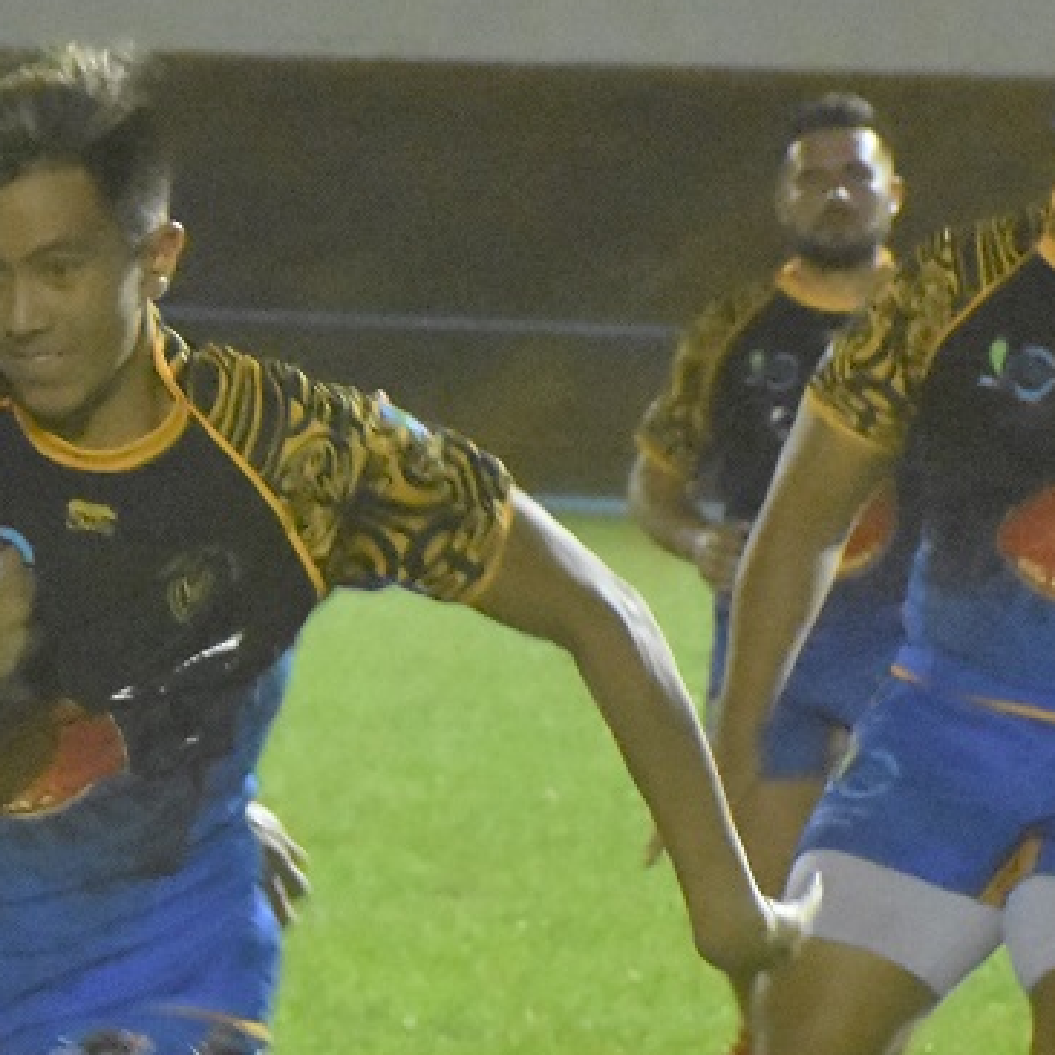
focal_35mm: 392
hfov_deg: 4.5
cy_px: 948
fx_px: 13508
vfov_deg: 4.5
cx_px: -429
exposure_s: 1/160
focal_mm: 75
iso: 6400
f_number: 5
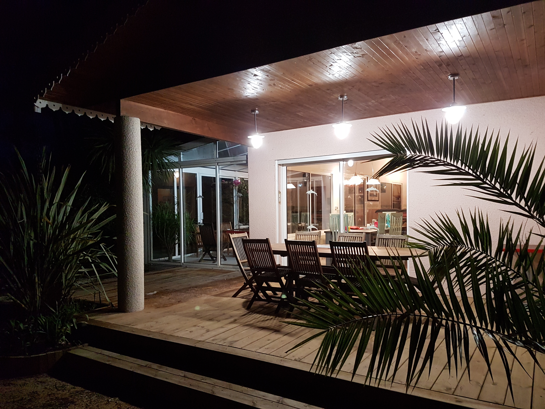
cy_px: 204
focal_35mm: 26
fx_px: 409
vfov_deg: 53.1
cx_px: 272
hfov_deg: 67.3
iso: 200
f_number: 1.7
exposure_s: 1/15
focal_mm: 4.2
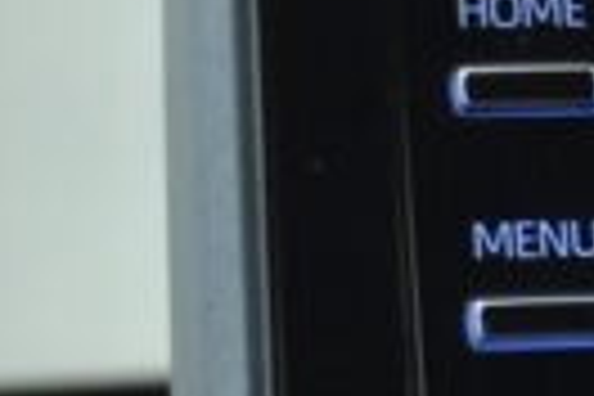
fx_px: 3828
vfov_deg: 5.8
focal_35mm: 232
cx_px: 1683
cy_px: 711
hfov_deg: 7.9
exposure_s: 1/60
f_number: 3.5
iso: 1600
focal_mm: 20
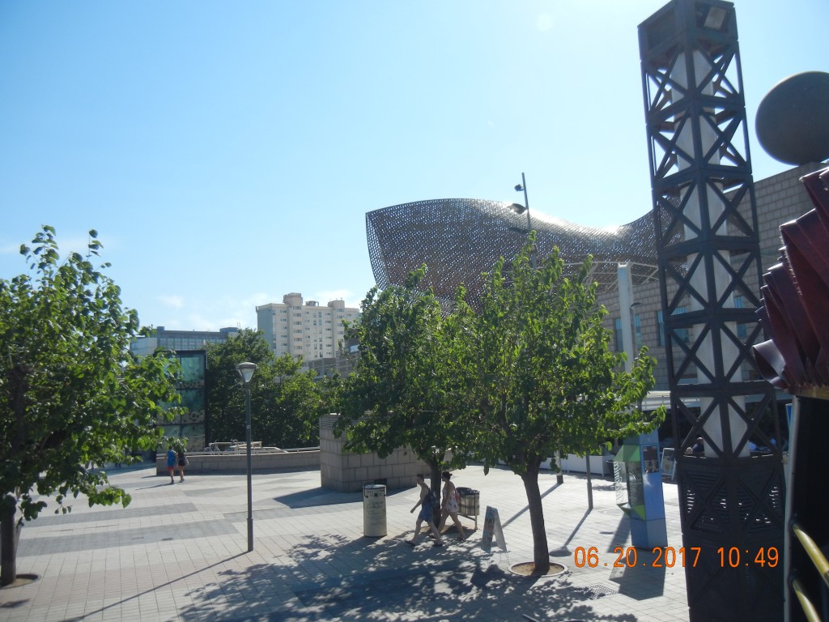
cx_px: 414
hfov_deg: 60.0
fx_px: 718
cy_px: 311
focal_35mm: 30
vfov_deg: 46.8
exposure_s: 1/459
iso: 160
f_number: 7
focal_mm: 5.4
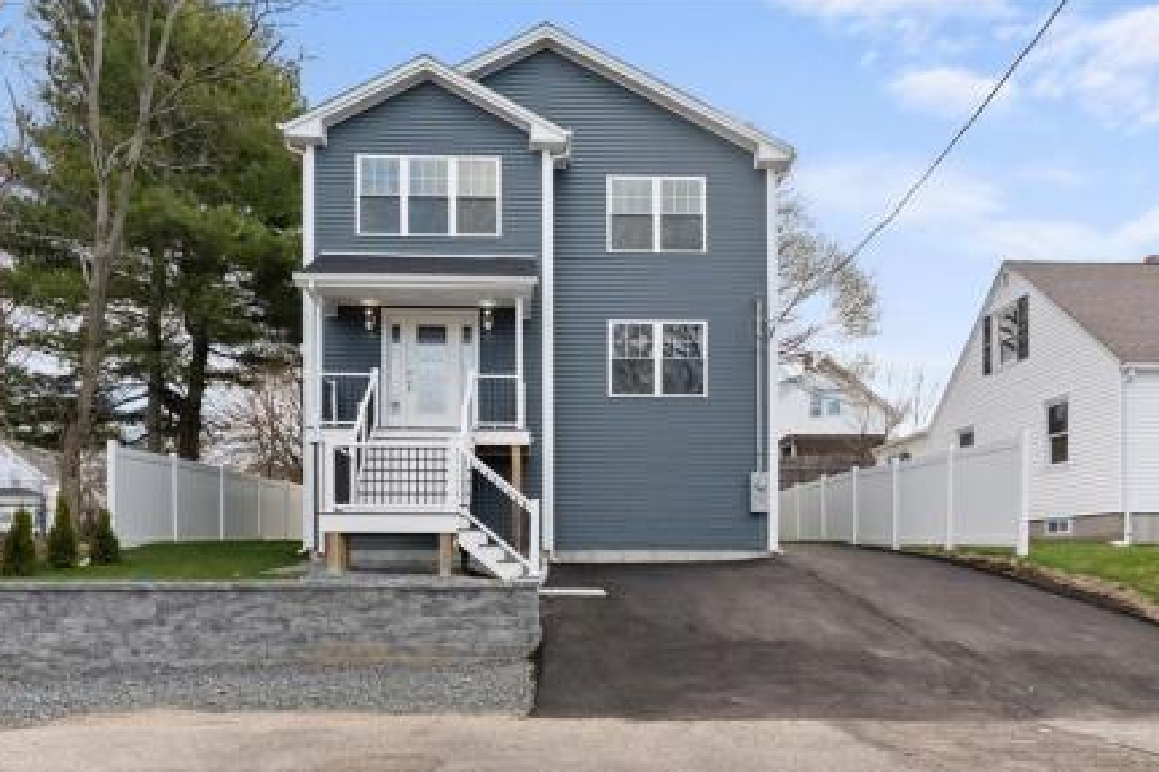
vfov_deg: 53.1
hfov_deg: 73.7
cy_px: 399
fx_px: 773
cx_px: 586
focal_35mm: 24
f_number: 9
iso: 200
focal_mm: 15.4
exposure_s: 1/125
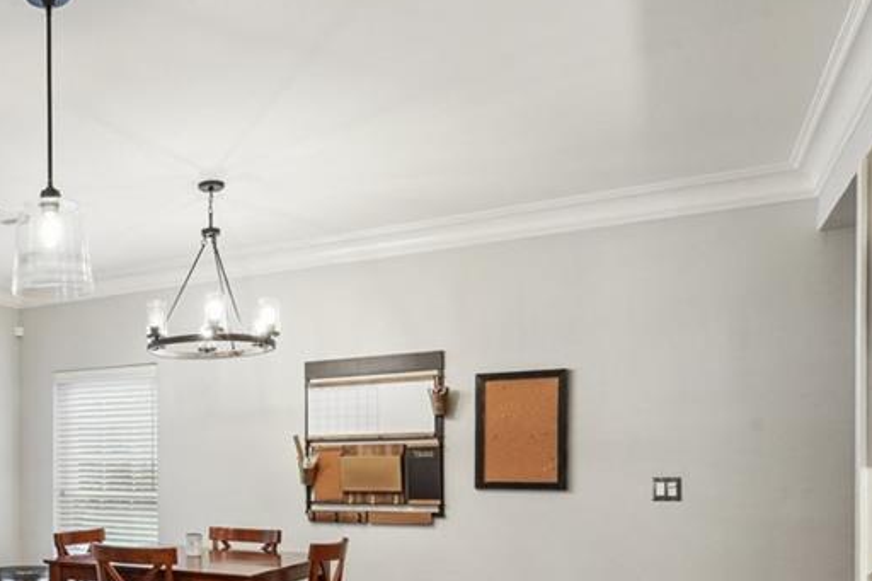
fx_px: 823
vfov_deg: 37.2
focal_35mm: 34
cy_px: 480
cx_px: 51
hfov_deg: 48.5
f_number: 11
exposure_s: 1/8
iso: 800
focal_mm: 17
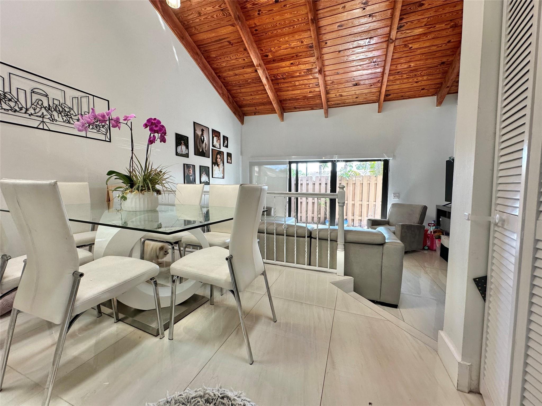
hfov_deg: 102.1
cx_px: 271
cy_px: 203
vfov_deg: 85.7
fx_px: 219
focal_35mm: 14
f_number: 2.2
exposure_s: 1/120
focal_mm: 2.22
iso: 100
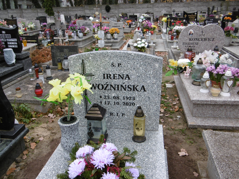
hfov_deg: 56.8
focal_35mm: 32
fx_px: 221
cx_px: 120
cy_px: 90
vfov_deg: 44.2
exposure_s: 1/60
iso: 100
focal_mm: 5.8
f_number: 3.5
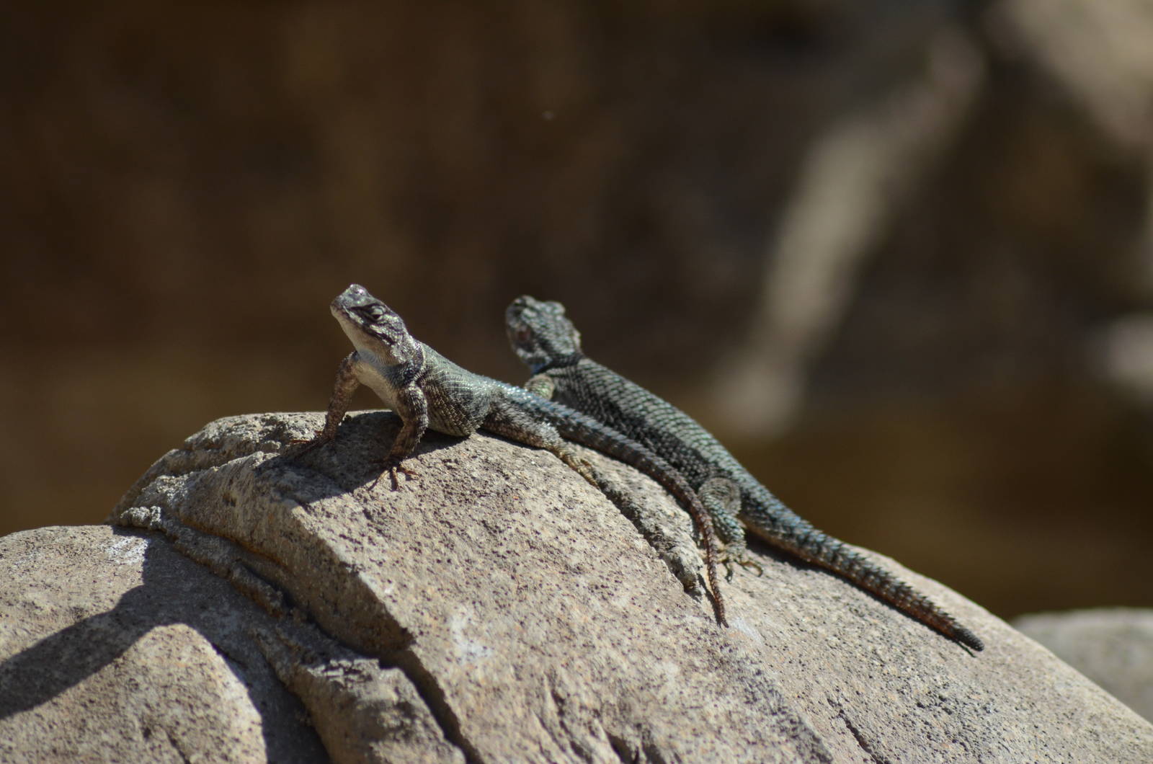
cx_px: 576
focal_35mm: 360
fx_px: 11507
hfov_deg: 5.7
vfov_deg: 3.8
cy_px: 382
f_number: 5.6
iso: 400
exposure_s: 1/2000
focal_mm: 240
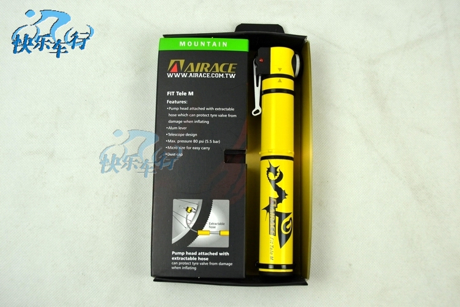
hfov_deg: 43.6
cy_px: 154
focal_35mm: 45
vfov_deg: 29.9
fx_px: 575
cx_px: 230
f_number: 5.6
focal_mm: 30
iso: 280
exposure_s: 1/125
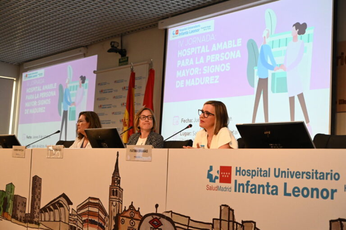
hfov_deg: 35.1
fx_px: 547
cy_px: 115
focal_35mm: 57
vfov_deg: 23.7
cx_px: 173
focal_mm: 57
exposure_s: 1/200
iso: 6400
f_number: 6.3
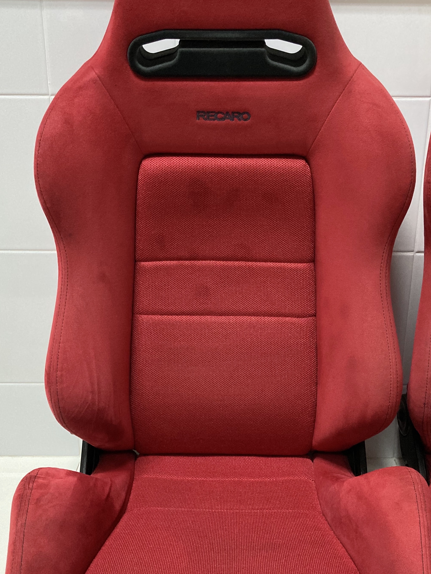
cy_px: 348
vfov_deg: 44.5
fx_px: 697
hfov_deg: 34.3
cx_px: 225
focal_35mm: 42
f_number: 1.8
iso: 320
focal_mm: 3.99
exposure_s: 1/44
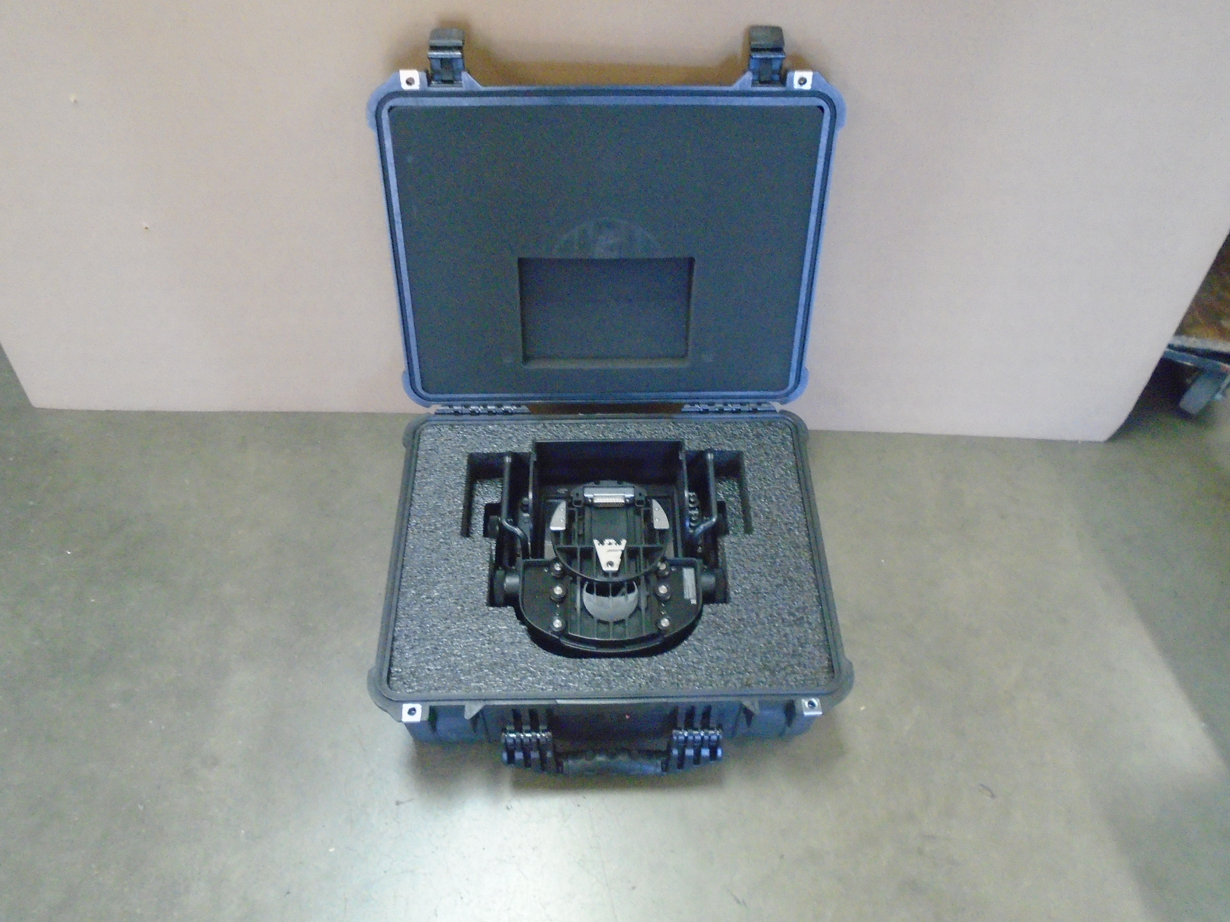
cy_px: 461
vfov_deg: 53.1
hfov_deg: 67.3
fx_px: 924
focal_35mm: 26
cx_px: 615
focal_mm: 4.6
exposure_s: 1/30
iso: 800
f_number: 3.2
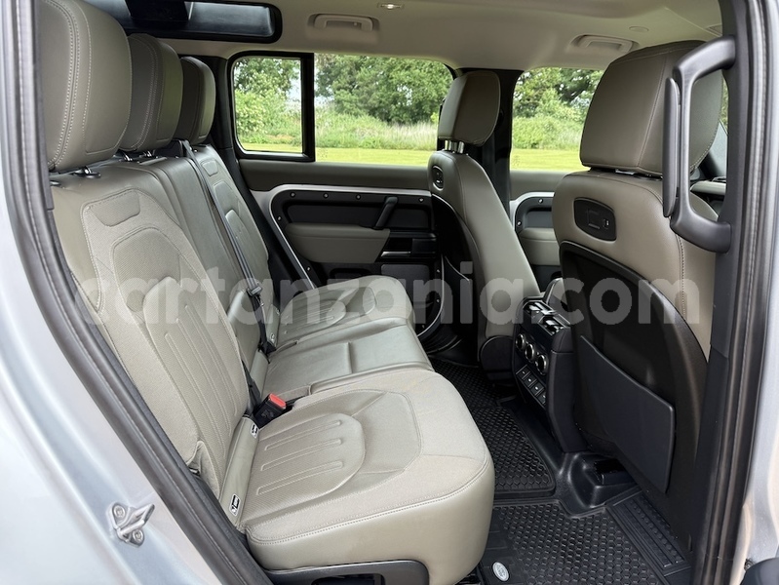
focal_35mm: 24
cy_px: 292
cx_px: 390
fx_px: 540
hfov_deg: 71.6
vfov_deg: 56.9
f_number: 1.78
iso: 100
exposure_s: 1/443
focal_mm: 6.76
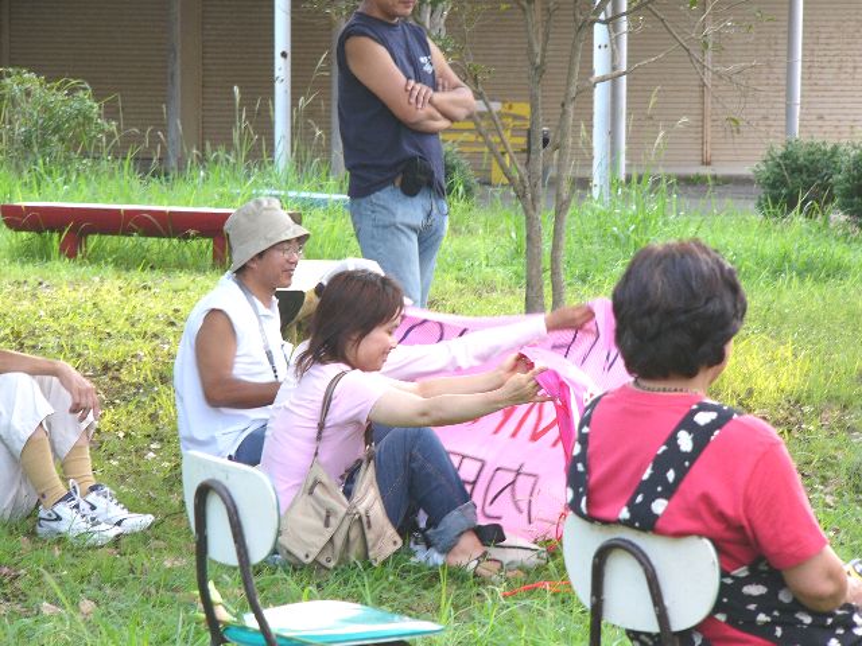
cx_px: 431
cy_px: 323
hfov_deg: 11.1
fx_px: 4433
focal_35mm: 178
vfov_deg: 8.3
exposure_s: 1/60
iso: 50
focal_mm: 29.6
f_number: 2.8
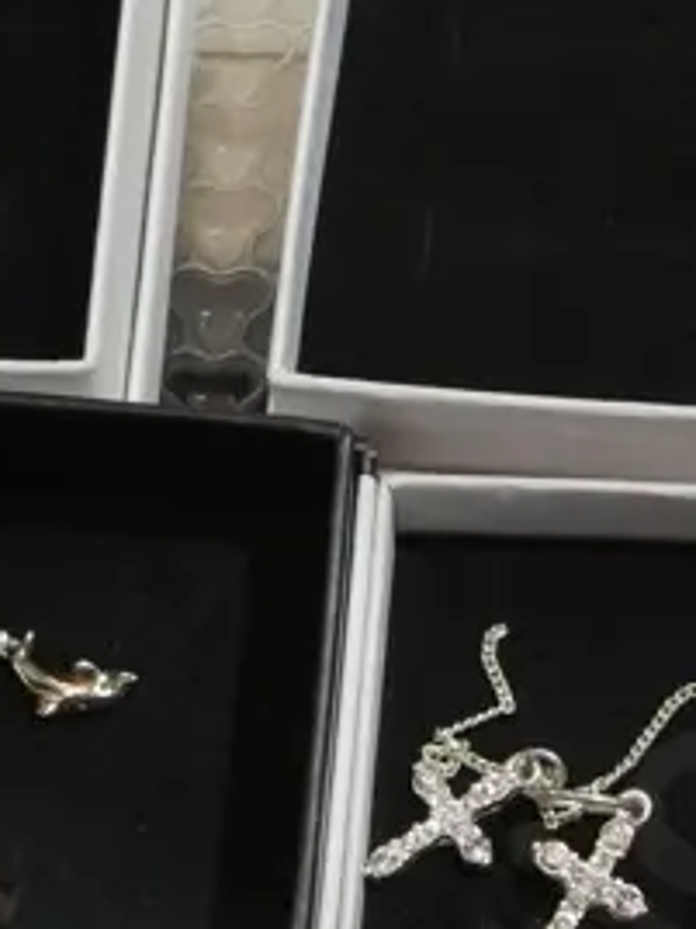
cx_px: 396
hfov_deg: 6.7
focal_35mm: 222
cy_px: 1224
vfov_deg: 8.8
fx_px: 5951
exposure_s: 1/60
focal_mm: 29
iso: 1000
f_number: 6.3
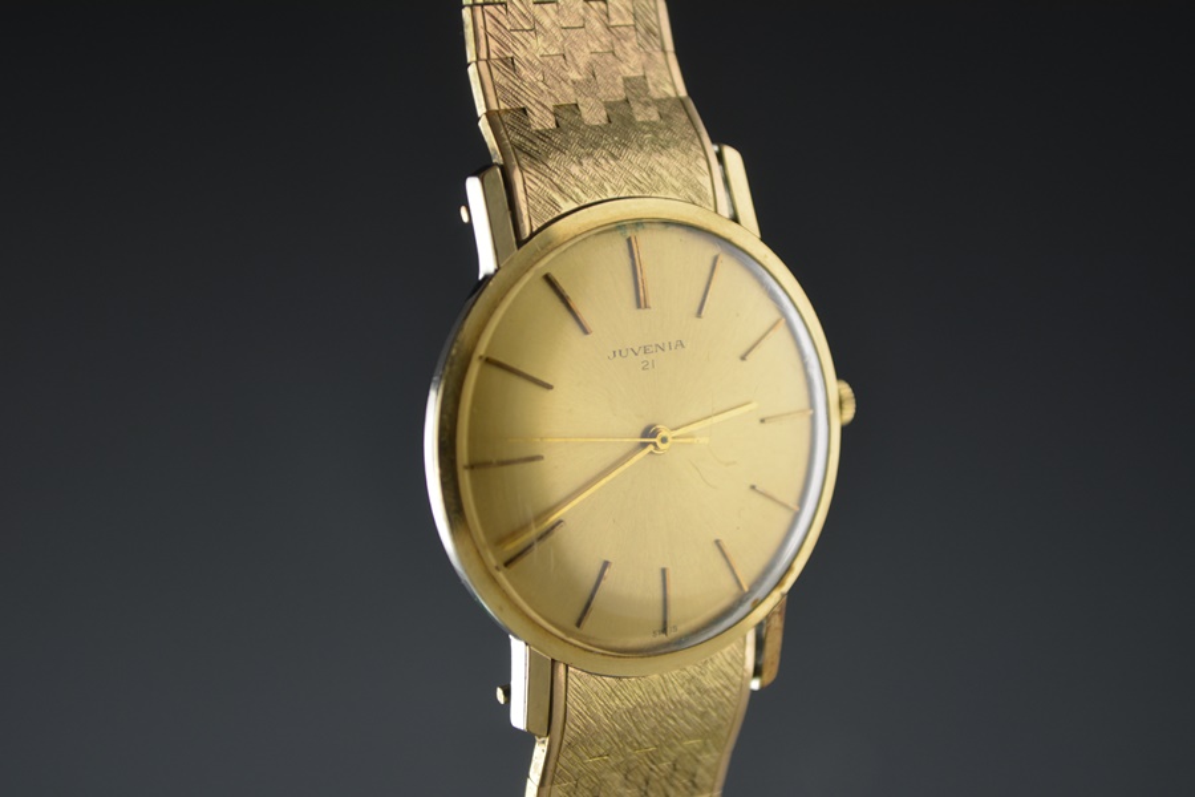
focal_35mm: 82
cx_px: 598
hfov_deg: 24.6
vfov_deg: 16.6
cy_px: 398
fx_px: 2738
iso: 320
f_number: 5.6
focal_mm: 55
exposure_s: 1/125
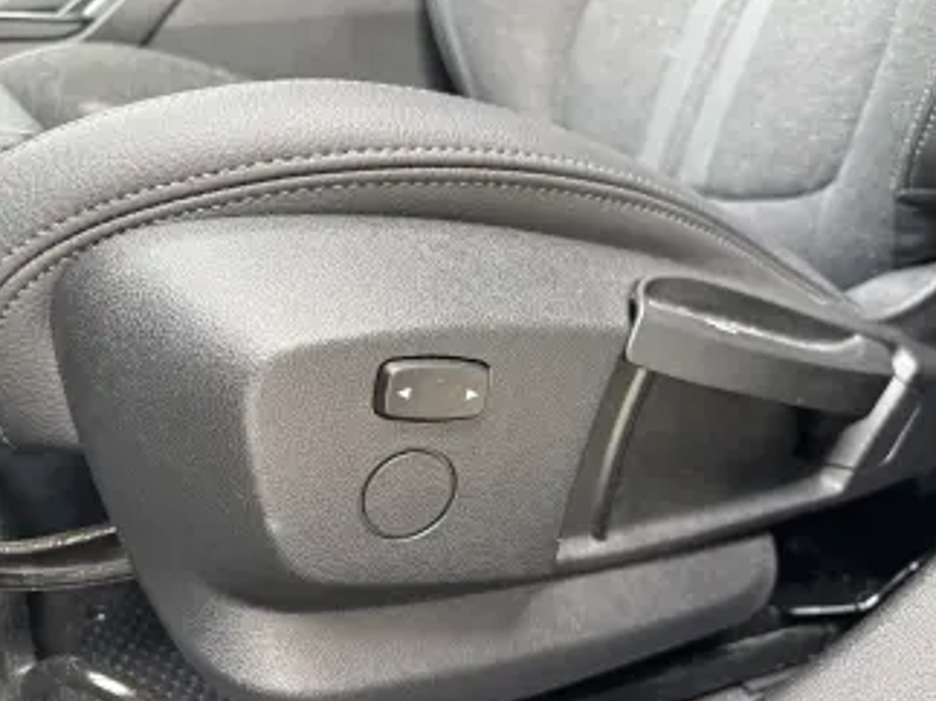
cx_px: 449
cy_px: 382
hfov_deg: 61.7
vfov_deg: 48.1
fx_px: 784
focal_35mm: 29
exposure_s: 1/81
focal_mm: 5.96
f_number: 1.6
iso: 125
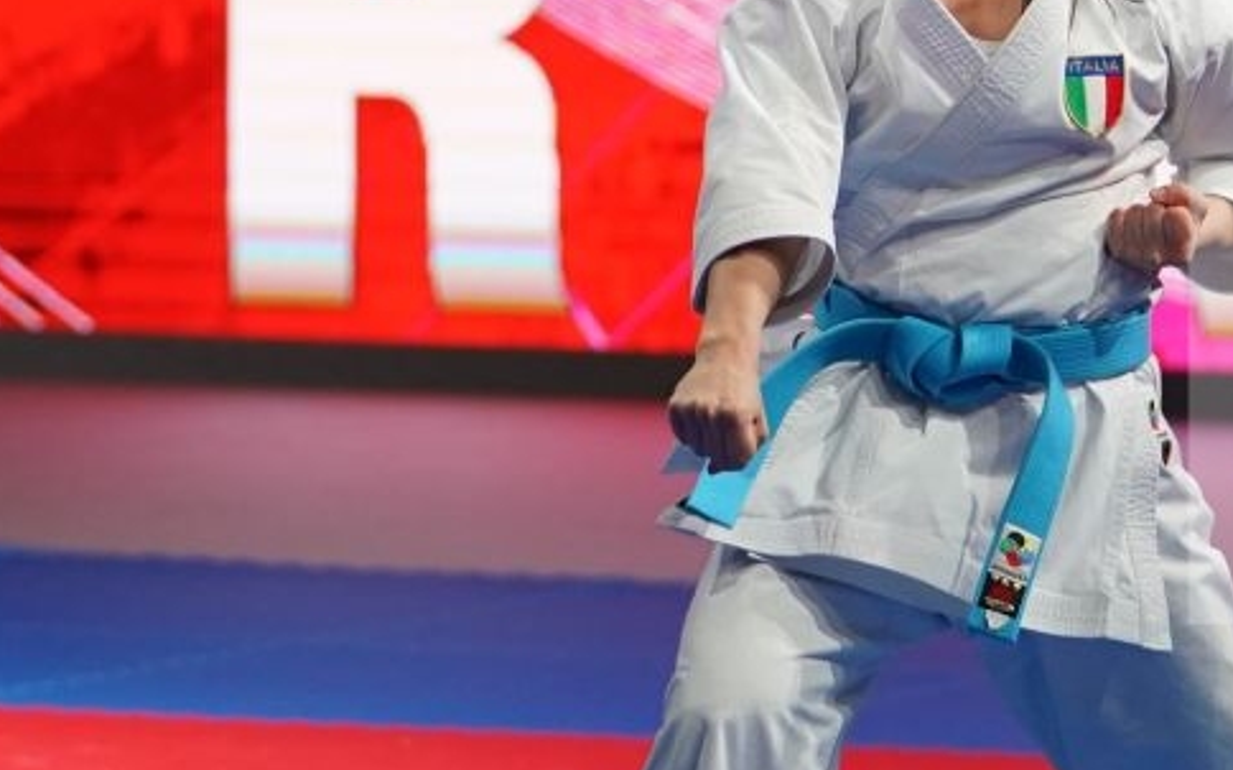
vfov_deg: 3.1
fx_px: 14006
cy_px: 393
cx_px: 563
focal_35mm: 417
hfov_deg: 5.0
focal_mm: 110
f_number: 2.8
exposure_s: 1/500
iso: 1250
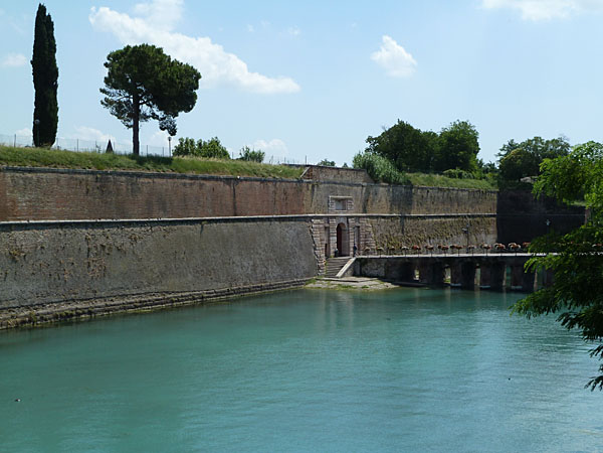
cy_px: 226
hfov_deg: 36.8
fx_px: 906
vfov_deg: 28.0
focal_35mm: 52
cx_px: 302
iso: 80
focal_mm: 8.5
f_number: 5
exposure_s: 1/500
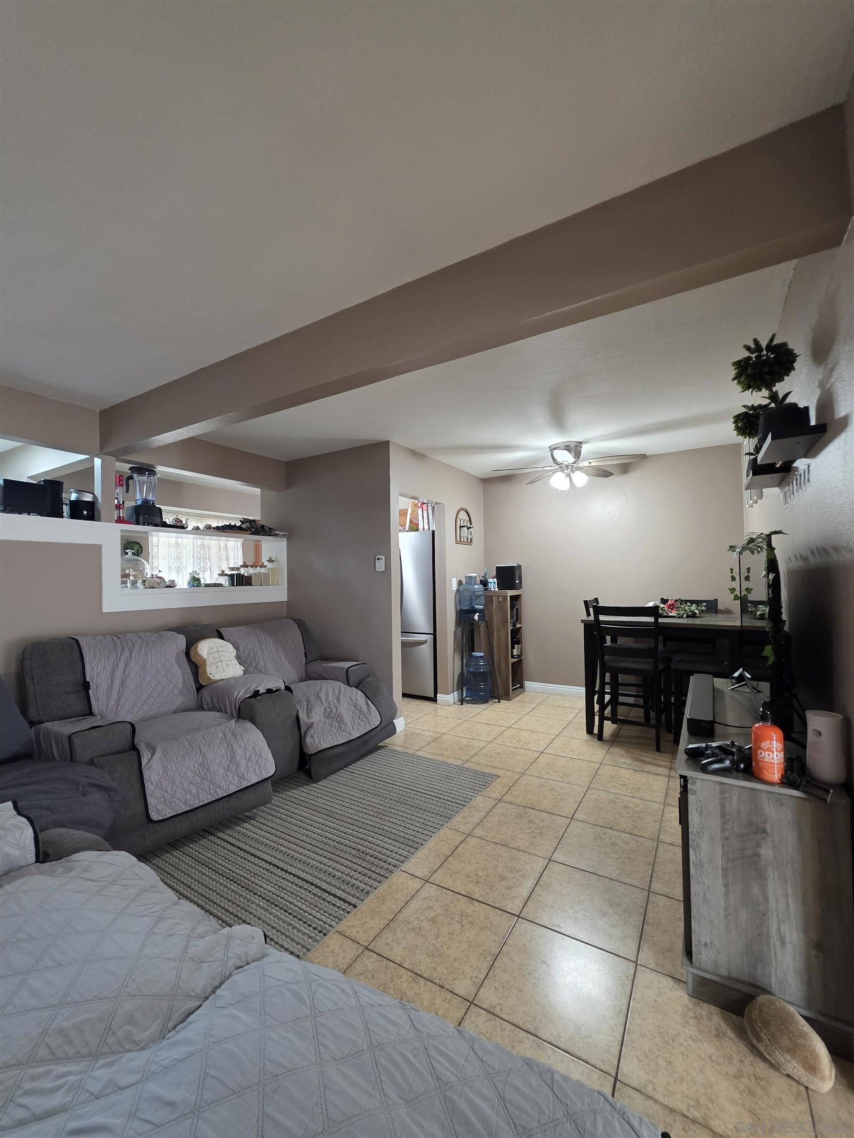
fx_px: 428
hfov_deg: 89.9
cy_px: 569
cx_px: 427
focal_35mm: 13
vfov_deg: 106.2
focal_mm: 2.2
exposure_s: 1/60
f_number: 1.9
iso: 400
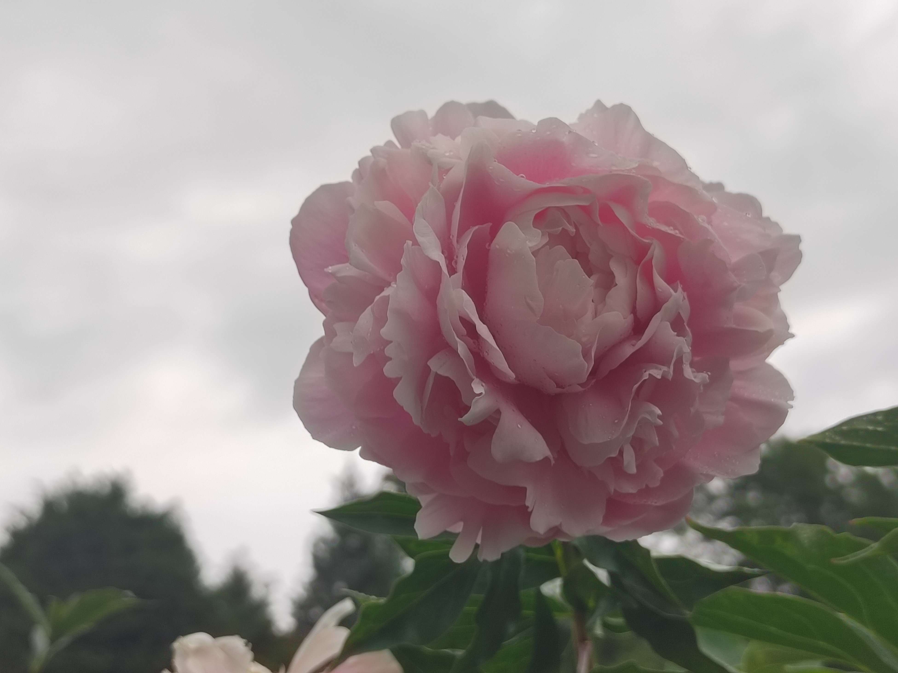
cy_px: 336
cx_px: 449
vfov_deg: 31.5
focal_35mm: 46
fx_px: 1193
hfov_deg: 41.2
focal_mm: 5.52
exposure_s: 1/649
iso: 100
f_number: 1.9
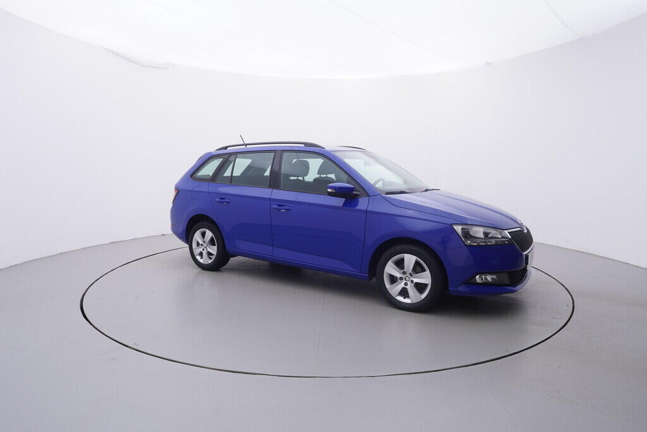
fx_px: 405
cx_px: 324
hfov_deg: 77.3
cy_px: 216
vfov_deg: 56.2
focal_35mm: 22
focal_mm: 15
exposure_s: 1/80
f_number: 5
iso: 200
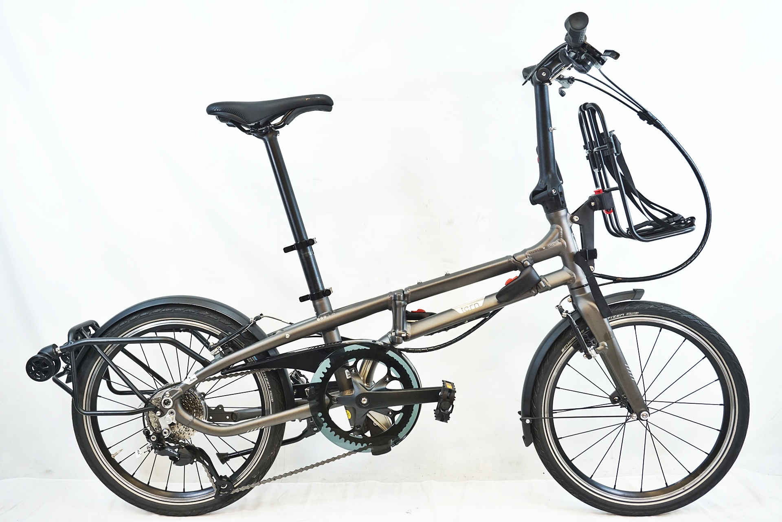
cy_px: 261
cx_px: 391
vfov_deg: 38.4
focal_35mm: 34
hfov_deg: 55.1
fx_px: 749
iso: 800
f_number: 5.6
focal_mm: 23
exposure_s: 1/50
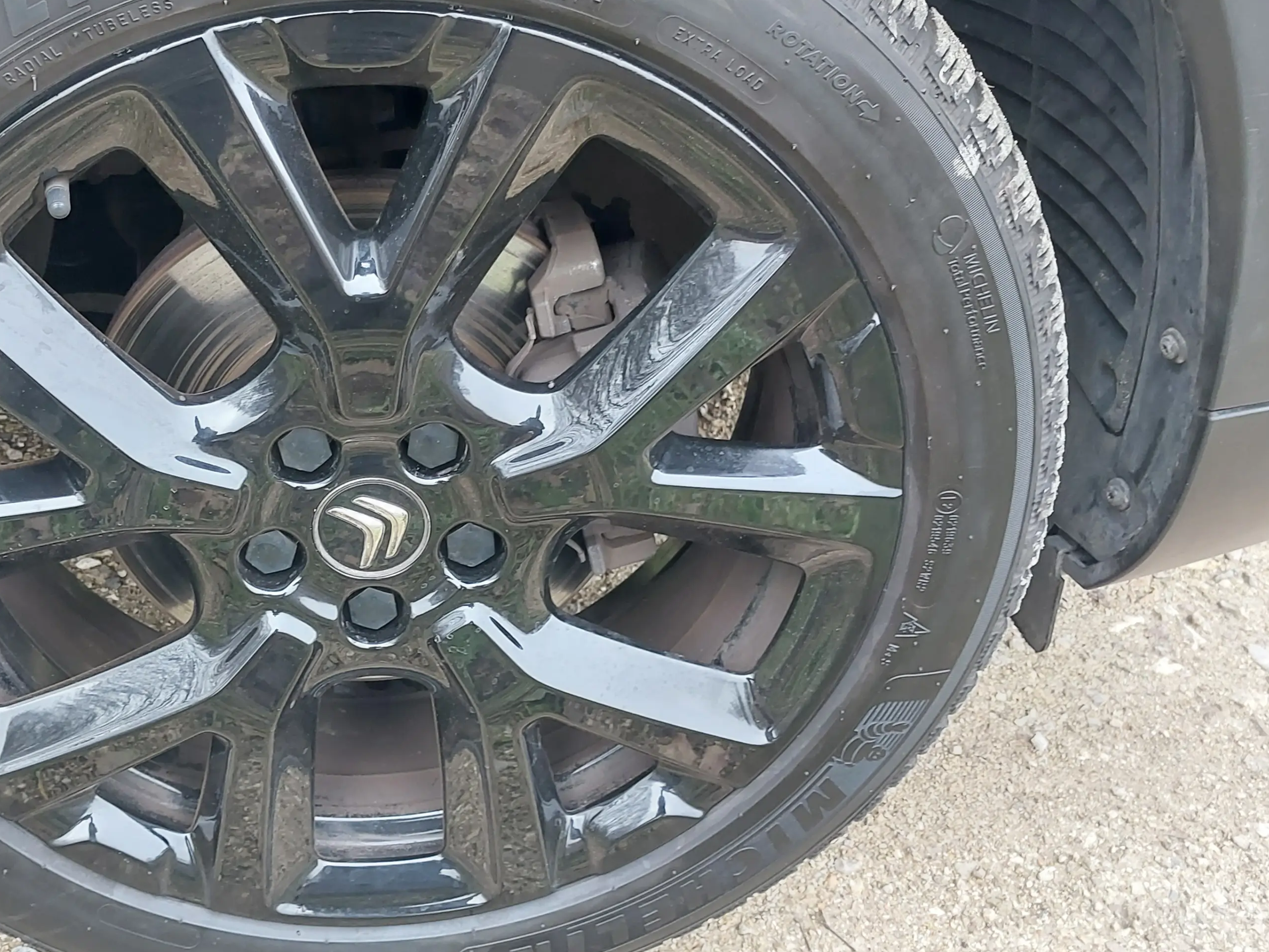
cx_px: 402
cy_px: 431
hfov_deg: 41.4
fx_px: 1650
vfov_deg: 32.2
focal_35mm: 45
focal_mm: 4.6
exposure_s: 1/50
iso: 200
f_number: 1.8
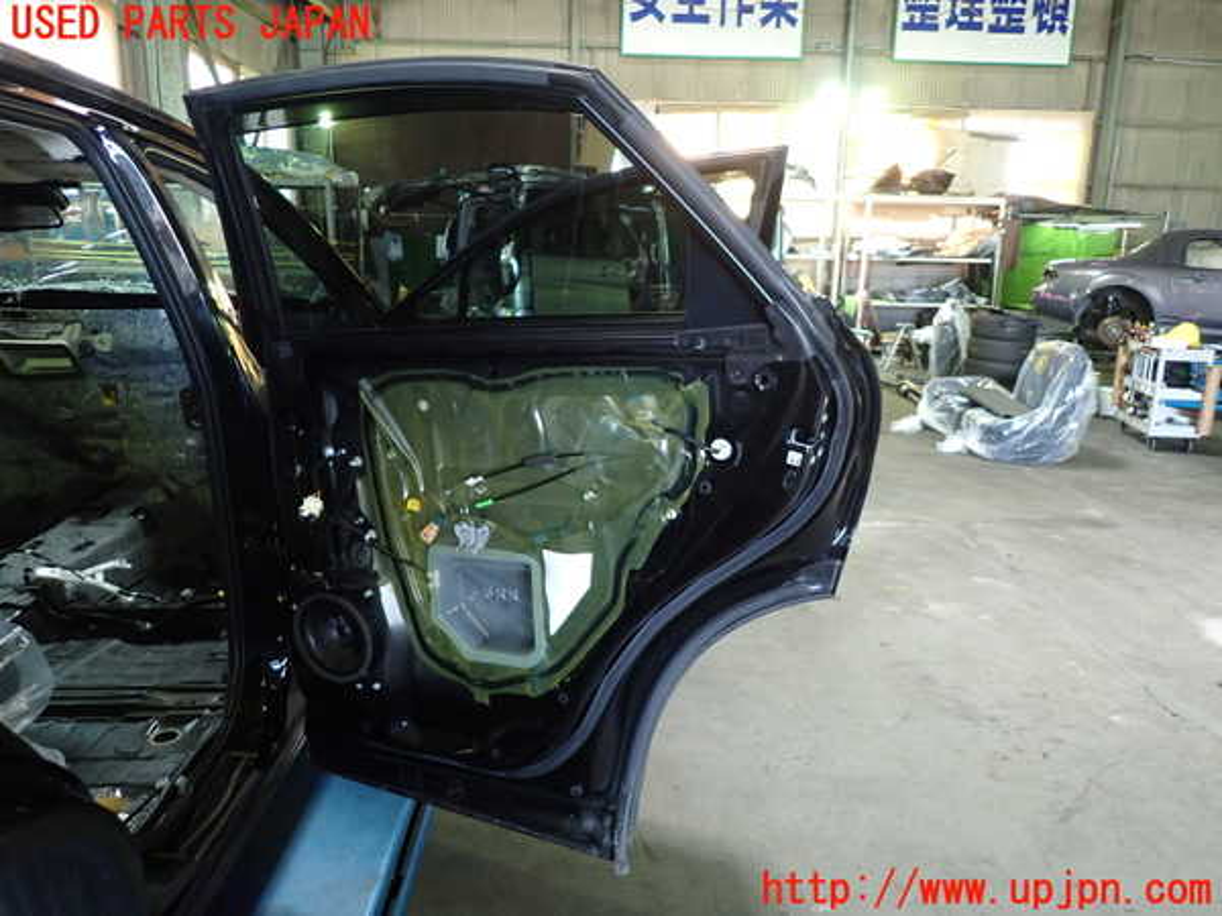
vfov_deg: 54.9
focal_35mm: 25
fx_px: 883
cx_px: 611
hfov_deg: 69.4
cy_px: 458
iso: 250
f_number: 2
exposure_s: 1/30
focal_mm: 4.5
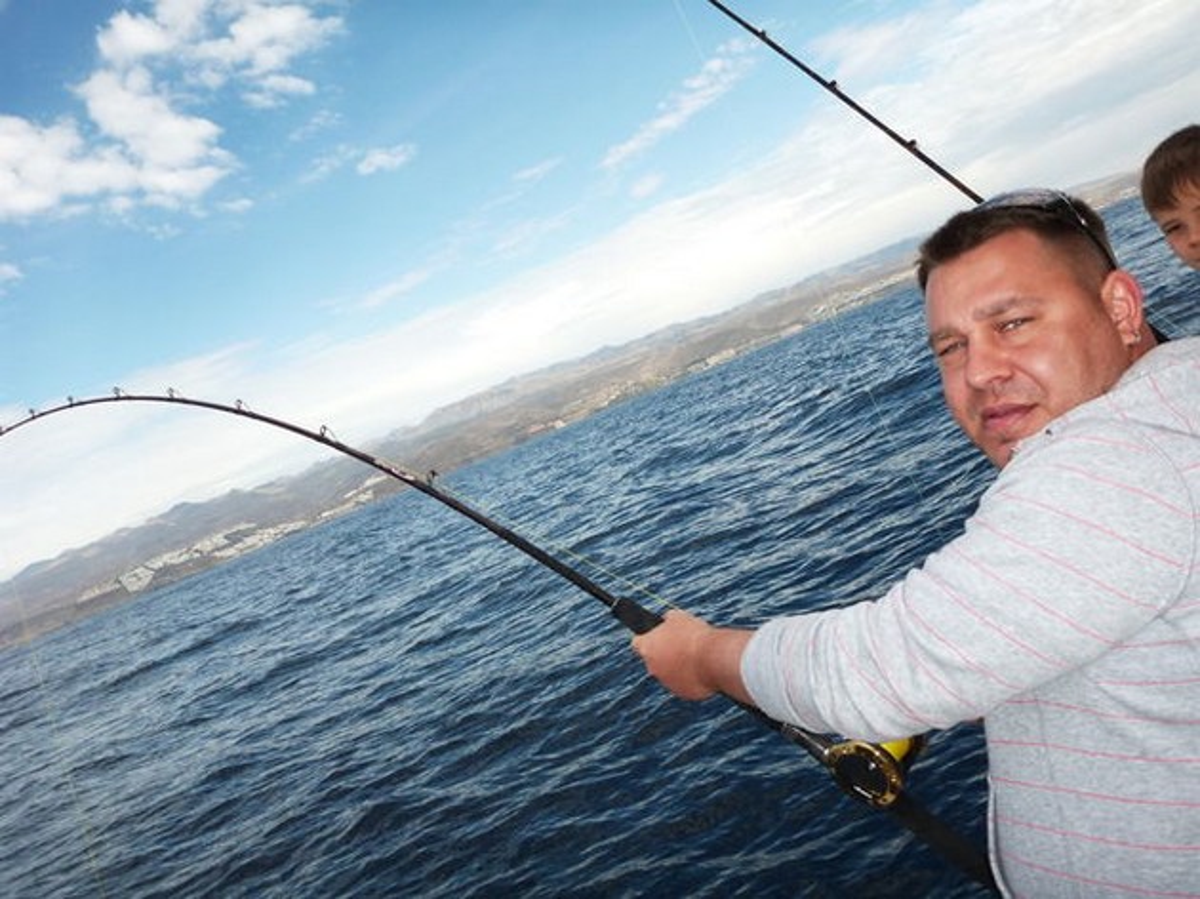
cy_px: 450
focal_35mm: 28
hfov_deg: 63.5
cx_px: 600
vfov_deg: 49.7
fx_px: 970
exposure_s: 1/640
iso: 100
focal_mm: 4.9
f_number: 3.3
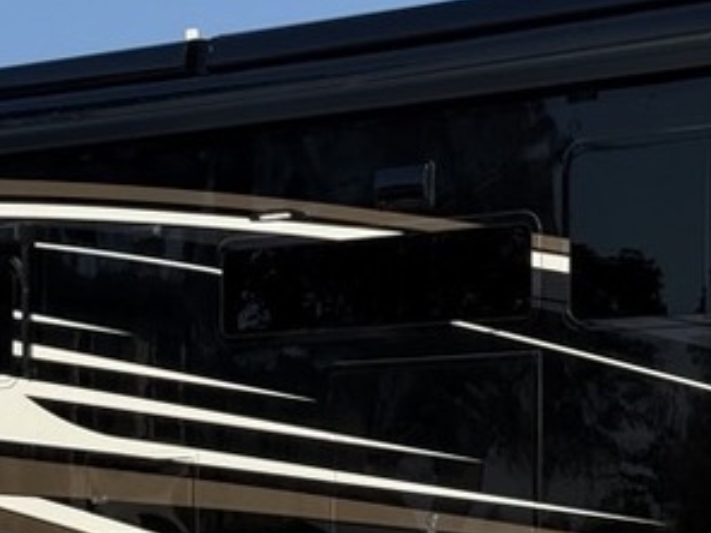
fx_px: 3327
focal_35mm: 162
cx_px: 656
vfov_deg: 9.1
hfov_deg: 12.1
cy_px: 490
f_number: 1.78
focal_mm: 6.76
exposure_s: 1/7874
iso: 80
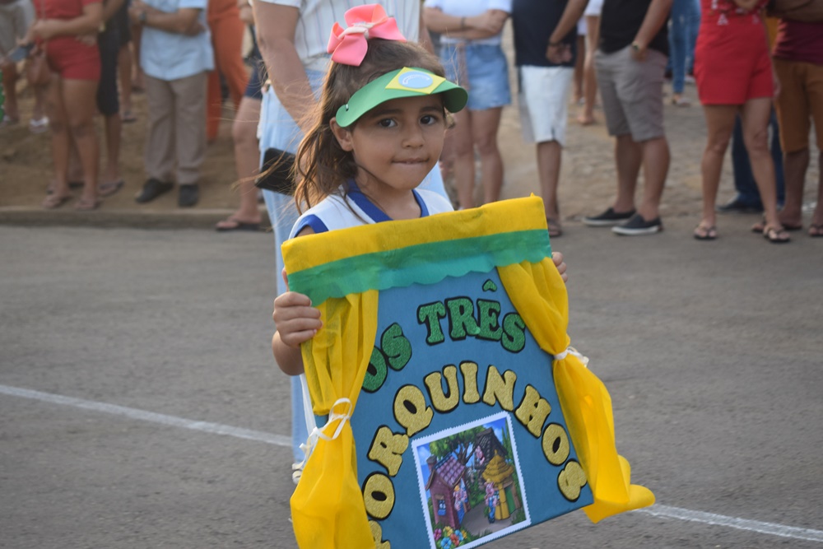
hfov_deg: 26.0
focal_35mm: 78
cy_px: 274
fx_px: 1783
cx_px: 412
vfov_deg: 17.5
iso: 400
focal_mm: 52
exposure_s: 1/125
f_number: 5.6
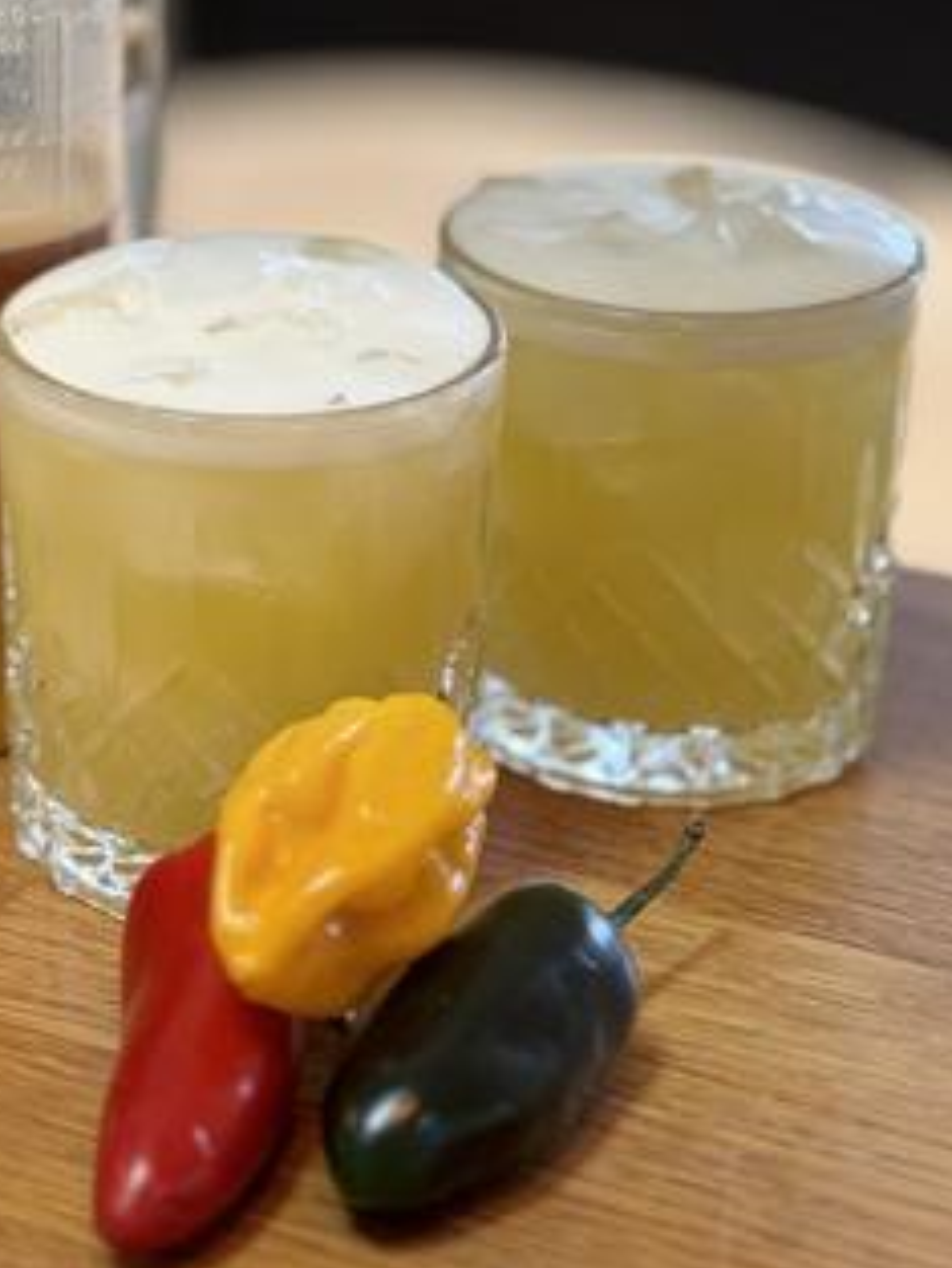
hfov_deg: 15.8
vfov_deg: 20.9
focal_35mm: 92
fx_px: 3371
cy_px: 162
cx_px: 69
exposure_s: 1/100
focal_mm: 6.76
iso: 100
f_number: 1.78
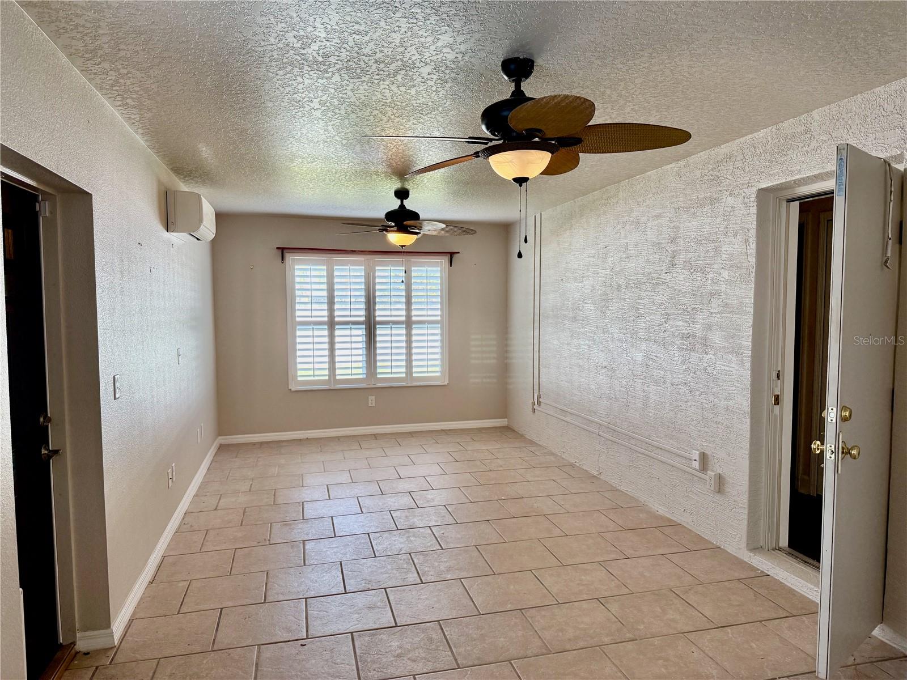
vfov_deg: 56.8
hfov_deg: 71.6
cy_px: 340
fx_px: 629
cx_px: 454
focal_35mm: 24
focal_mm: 6.76
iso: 200
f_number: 1.78
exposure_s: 1/186
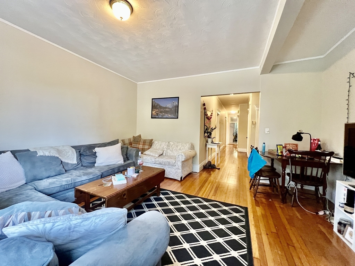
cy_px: 133
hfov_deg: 106.2
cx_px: 178
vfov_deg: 89.9
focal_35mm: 13
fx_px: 133
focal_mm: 1.57
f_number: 1.8
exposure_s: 1/60
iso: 400
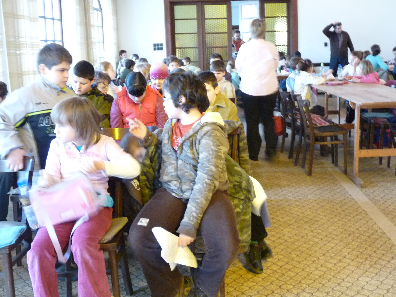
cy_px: 117
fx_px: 492
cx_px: 238
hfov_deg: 43.6
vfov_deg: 33.5
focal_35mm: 43
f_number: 3
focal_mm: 6
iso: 400
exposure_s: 1/8
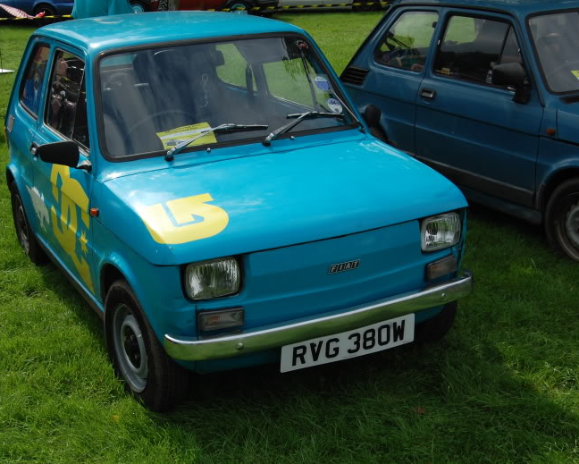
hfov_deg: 35.9
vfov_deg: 29.2
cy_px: 228
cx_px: 232
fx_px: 891
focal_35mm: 52
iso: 200
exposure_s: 1/400
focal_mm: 30
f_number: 10
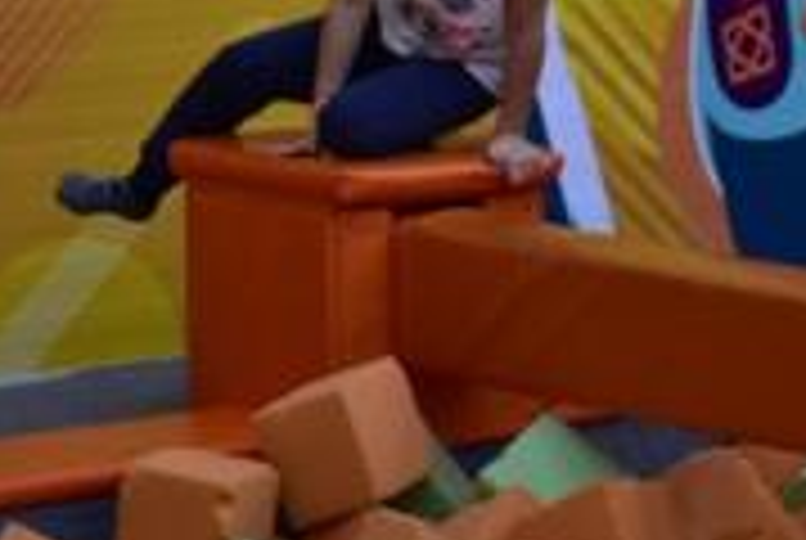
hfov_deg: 9.8
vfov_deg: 6.6
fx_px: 4687
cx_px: 396
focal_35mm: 209
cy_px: -45
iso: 1250
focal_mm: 50
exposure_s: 1/500
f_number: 1.8
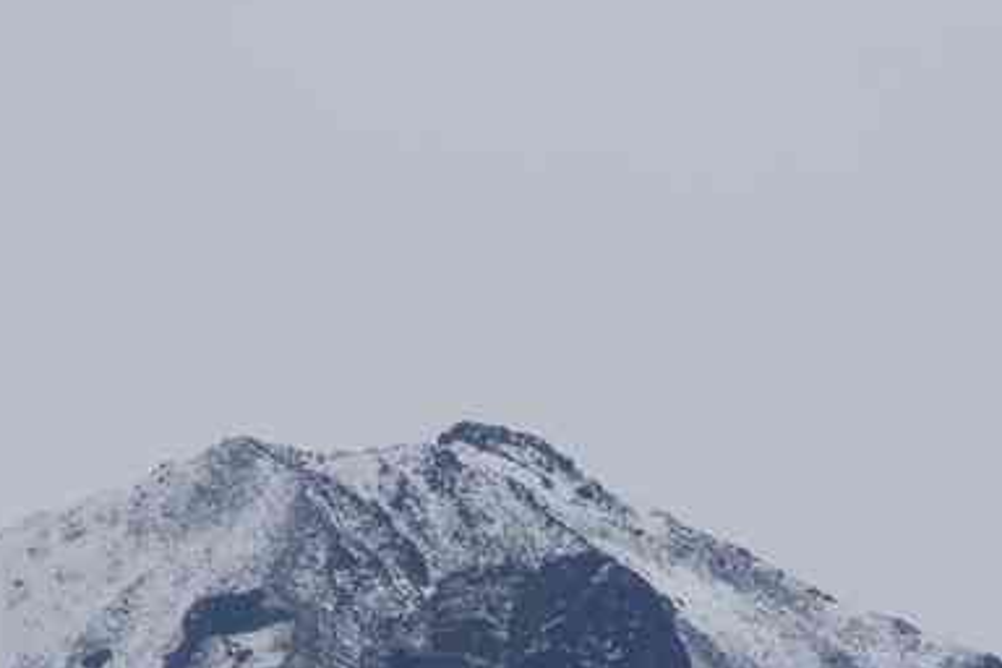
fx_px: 18452
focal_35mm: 663
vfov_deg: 2.1
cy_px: 686
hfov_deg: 3.1
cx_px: 429
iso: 200
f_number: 11
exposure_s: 1/200
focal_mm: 170
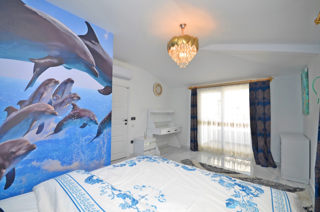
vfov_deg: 77.1
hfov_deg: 100.5
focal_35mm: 15
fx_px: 133
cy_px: 106
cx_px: 160
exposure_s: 1/125
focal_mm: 10
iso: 180
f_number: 5.6
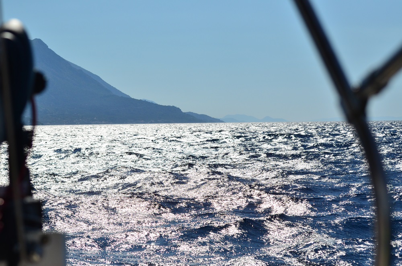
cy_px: 133
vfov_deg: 13.0
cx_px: 201
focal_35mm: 105
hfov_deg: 19.5
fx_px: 1170
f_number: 5.6
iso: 450
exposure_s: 1/8000
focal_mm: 70
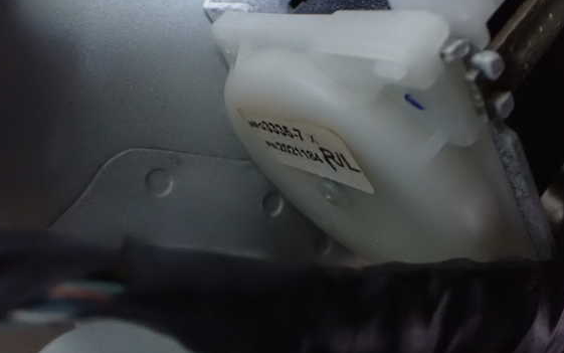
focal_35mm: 34
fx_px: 523
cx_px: 286
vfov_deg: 37.3
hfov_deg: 56.7
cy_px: 159
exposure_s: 1/25
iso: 1600
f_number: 2.3
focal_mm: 5.4
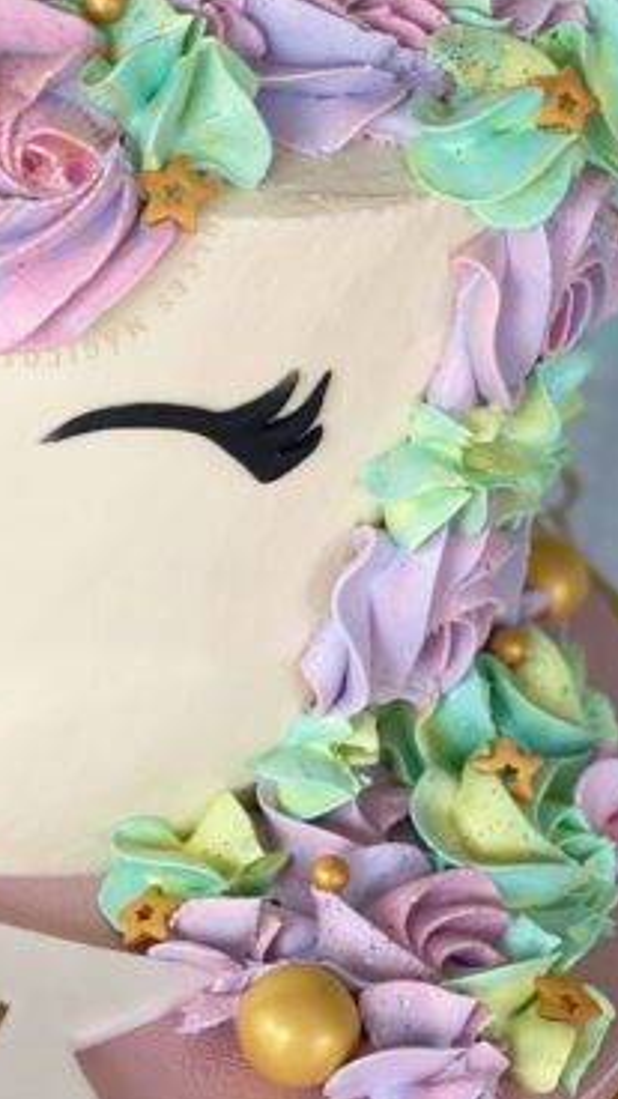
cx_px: 31
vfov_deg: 18.8
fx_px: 3321
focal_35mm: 114
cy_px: 552
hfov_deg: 10.6
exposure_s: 1/122
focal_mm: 6
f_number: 2
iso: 32
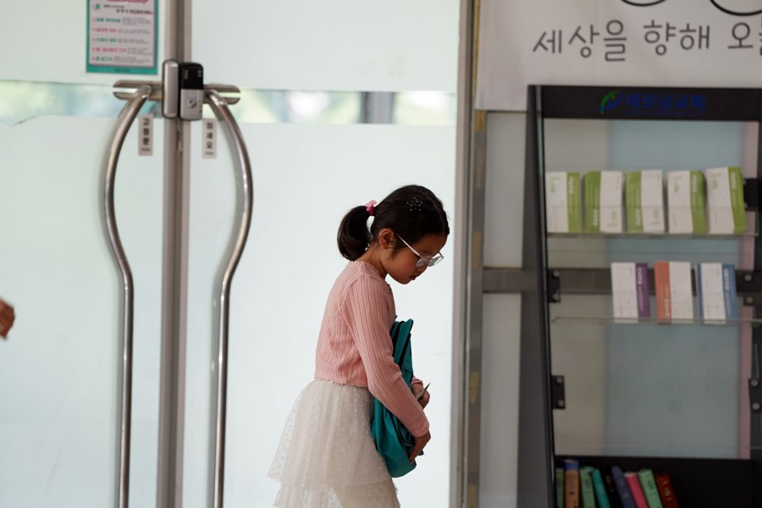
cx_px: 381
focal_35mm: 194
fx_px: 4106
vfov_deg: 7.1
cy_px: 254
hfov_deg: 10.6
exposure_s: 1/200
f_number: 4
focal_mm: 194
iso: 500
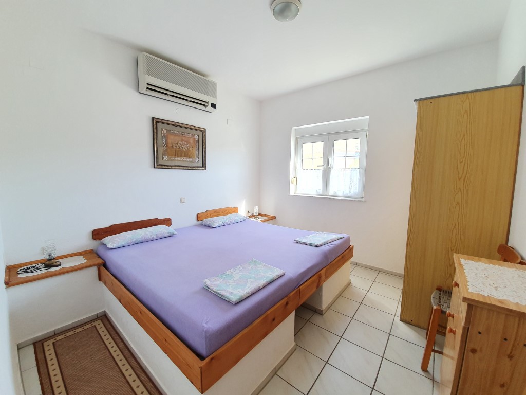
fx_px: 198
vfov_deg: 89.9
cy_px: 198
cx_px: 263
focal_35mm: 13
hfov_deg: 106.2
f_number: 2.2
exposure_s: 1/60
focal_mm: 1.8
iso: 100
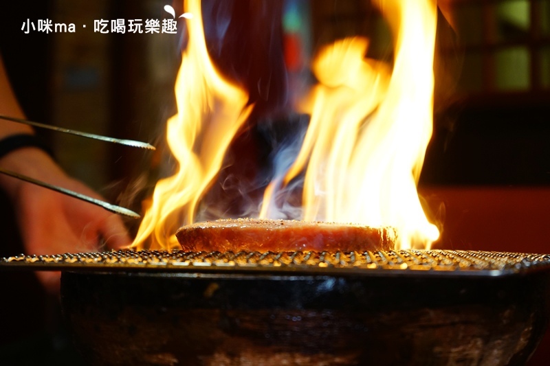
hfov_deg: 28.8
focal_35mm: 70
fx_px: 1069
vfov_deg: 19.4
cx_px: 275
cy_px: 183
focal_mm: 70
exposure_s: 1/80
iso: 1000
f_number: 5.6
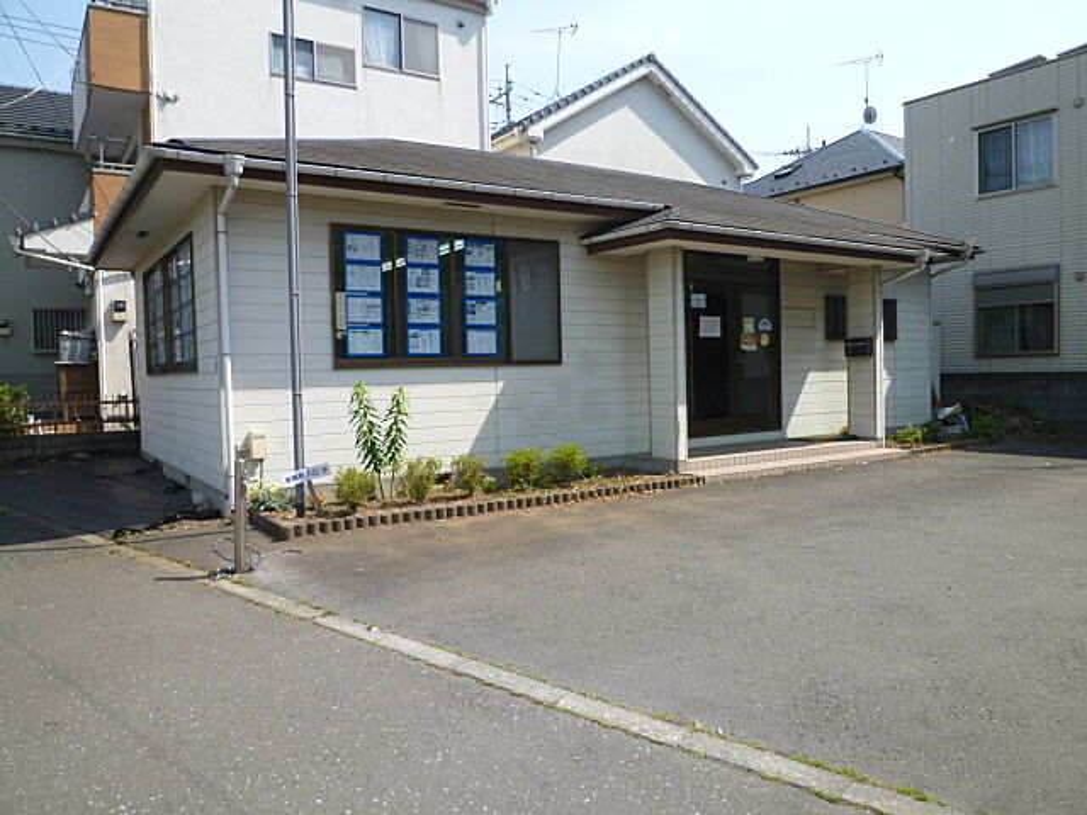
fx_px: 785
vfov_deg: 54.9
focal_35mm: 25
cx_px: 544
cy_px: 408
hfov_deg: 69.4
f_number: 4
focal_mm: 4.5
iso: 80
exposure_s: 1/320
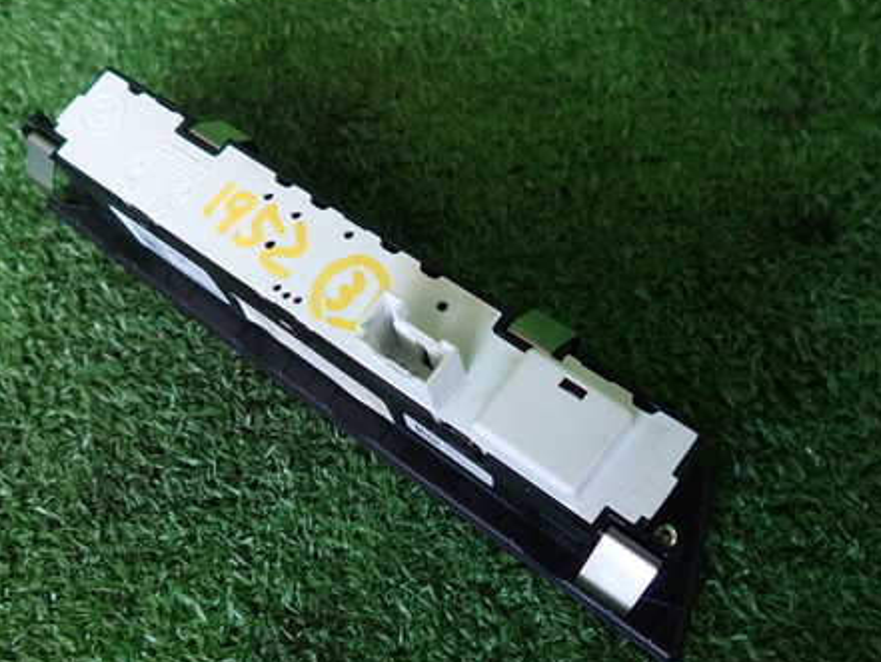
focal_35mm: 34
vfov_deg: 41.7
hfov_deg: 53.4
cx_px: 340
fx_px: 866
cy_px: 372
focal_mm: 4.5
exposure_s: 1/60
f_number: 2
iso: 200
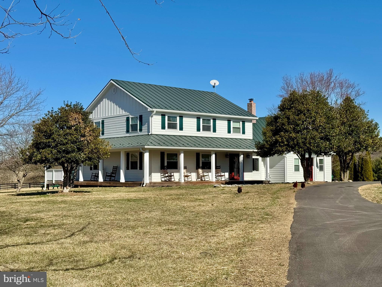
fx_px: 530
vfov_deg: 30.3
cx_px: 191
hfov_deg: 39.7
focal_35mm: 48
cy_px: 144
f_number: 1.78
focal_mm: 6.76
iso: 64
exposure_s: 1/5376
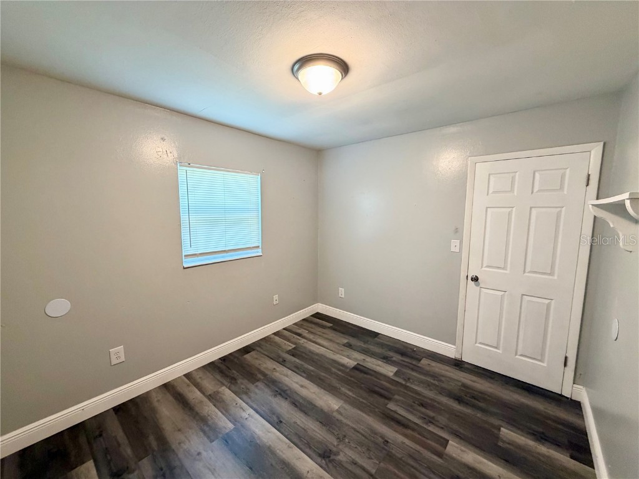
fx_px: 258
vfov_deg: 85.7
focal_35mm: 14
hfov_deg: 102.1
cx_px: 320
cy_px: 240
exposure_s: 1/60
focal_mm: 2.22
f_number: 2.2
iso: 250
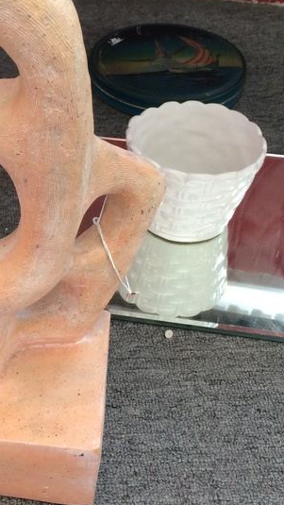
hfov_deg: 21.2
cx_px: 11
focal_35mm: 55
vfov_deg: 37.8
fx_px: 736
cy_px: 239
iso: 100
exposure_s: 1/30
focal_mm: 4.12
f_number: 2.2
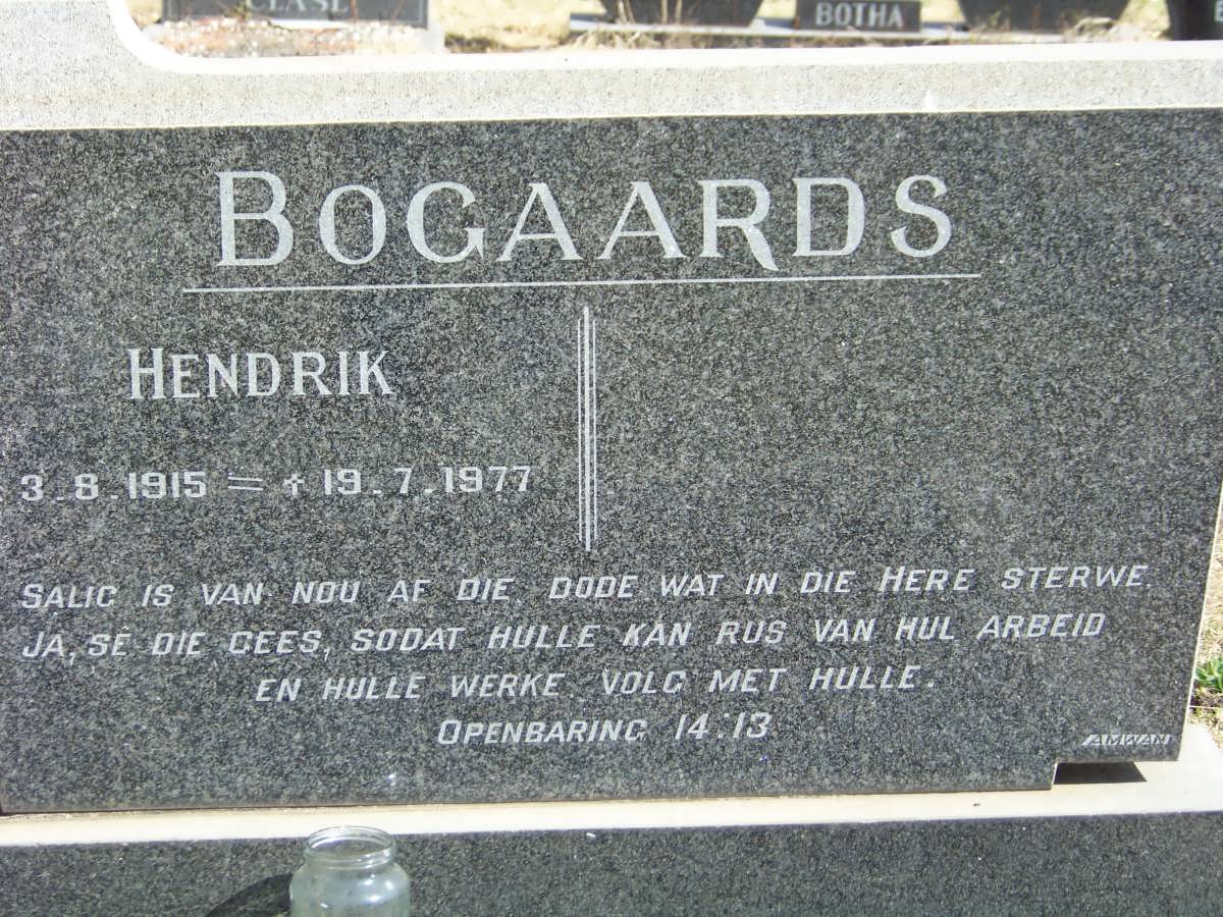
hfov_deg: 20.4
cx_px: 612
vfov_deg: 15.4
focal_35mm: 96
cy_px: 458
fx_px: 3392
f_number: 3.2
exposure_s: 1/400
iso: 64
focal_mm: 16.2
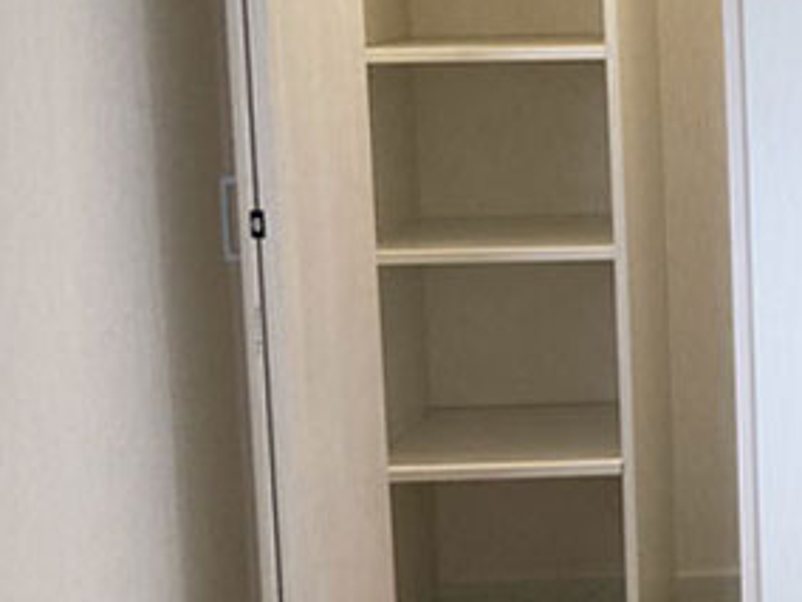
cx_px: 1121
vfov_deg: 18.6
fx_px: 1830
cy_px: 161
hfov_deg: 21.6
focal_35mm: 79
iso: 125
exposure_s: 1/60
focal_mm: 3.99
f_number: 1.8
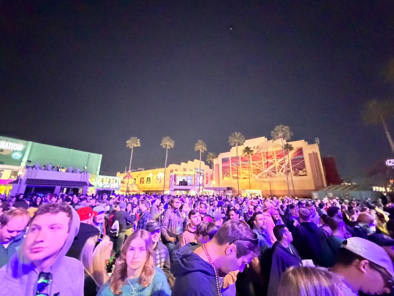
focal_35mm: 14
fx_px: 159
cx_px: 197
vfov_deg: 85.7
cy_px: 148
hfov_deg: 102.1
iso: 3200
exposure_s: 1/15
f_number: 2.2
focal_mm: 2.22
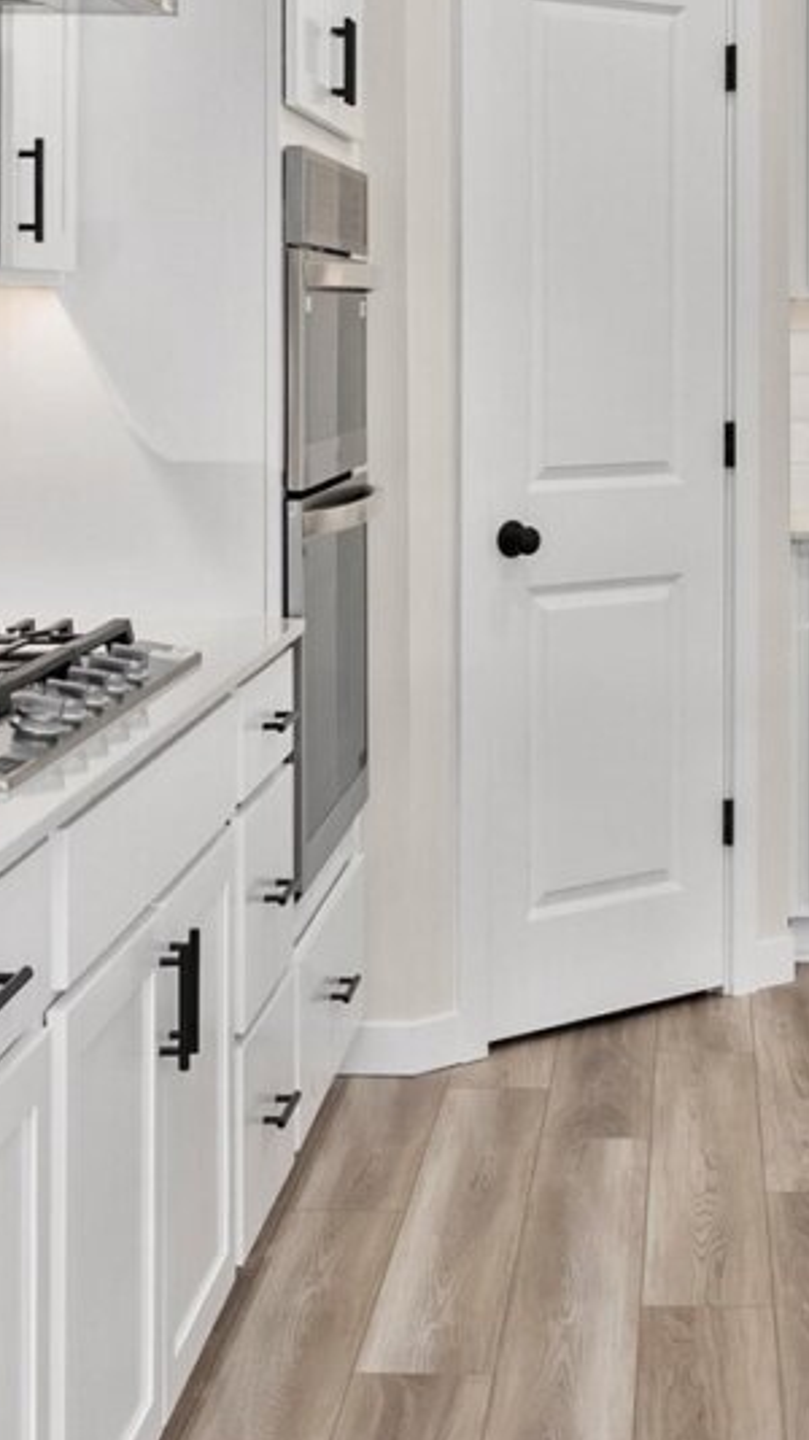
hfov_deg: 18.0
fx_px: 2519
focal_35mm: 66
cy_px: 382
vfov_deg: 31.4
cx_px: 680
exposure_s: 1/13
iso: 1000
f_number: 7.1
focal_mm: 24
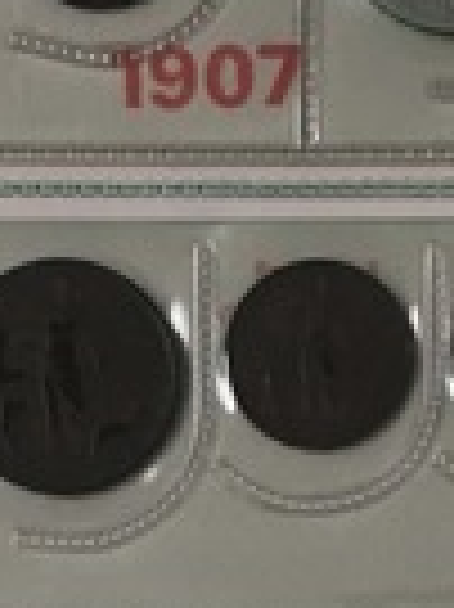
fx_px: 2189
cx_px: 231
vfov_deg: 14.9
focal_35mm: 125
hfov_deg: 11.8
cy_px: 860
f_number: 2.2
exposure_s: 1/30
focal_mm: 4.15
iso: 25
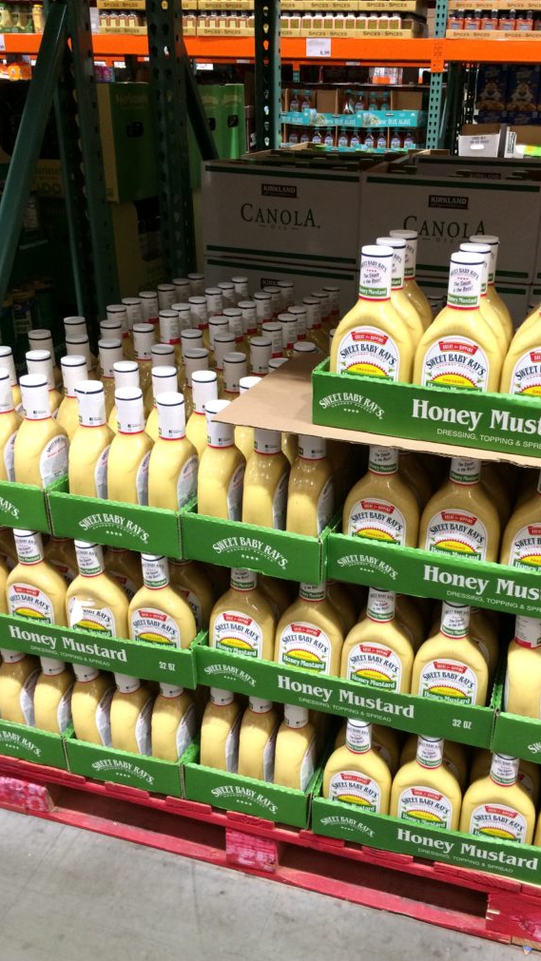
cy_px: 484
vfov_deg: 61.0
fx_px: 816
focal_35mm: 32
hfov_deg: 36.6
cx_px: 325
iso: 125
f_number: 2.2
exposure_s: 1/30
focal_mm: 4.15
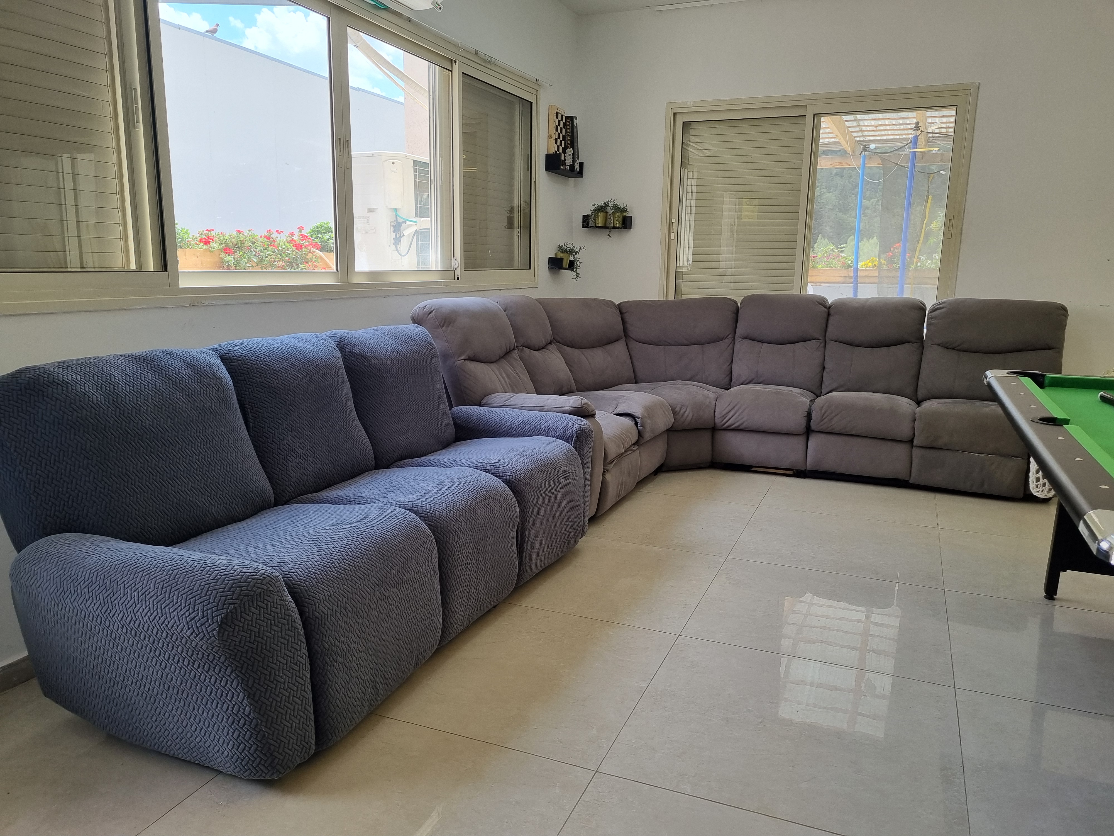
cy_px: 418
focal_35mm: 26
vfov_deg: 53.1
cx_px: 557
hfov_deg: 67.3
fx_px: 837
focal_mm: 5.4
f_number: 1.8
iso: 50
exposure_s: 1/328
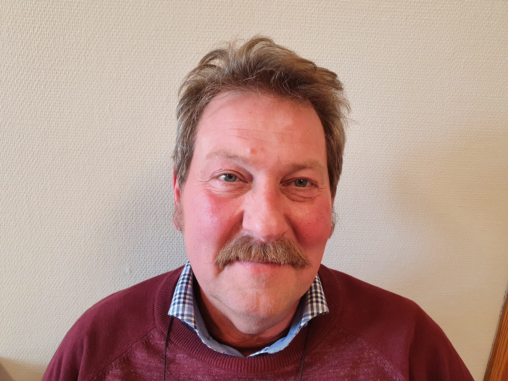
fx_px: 382
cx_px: 254
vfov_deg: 53.1
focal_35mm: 26
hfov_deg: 67.3
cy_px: 190
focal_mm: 4.32
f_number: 2.4
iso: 200
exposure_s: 1/100
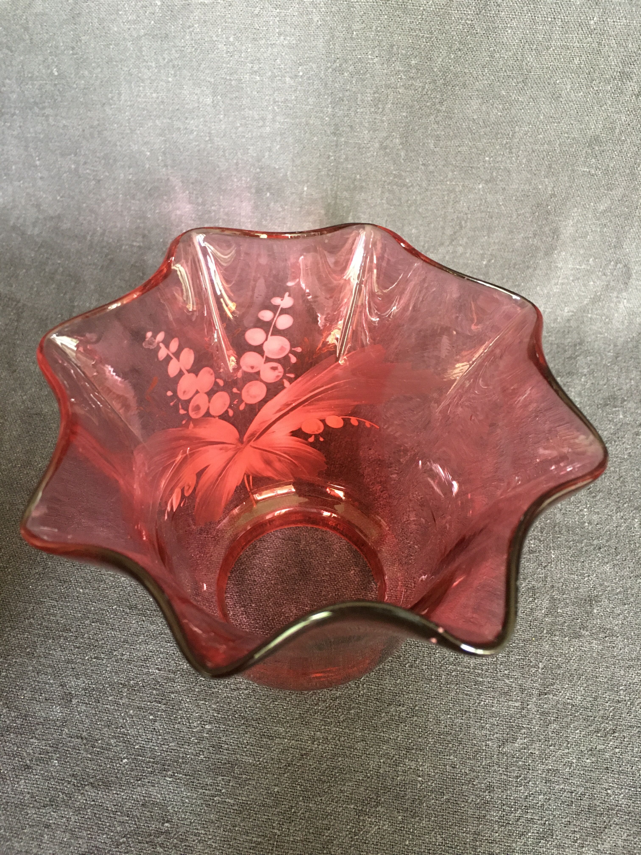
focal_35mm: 29
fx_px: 716
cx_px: 320
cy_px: 428
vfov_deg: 61.7
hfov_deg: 48.2
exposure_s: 1/17
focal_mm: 4.15
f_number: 2.2
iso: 400
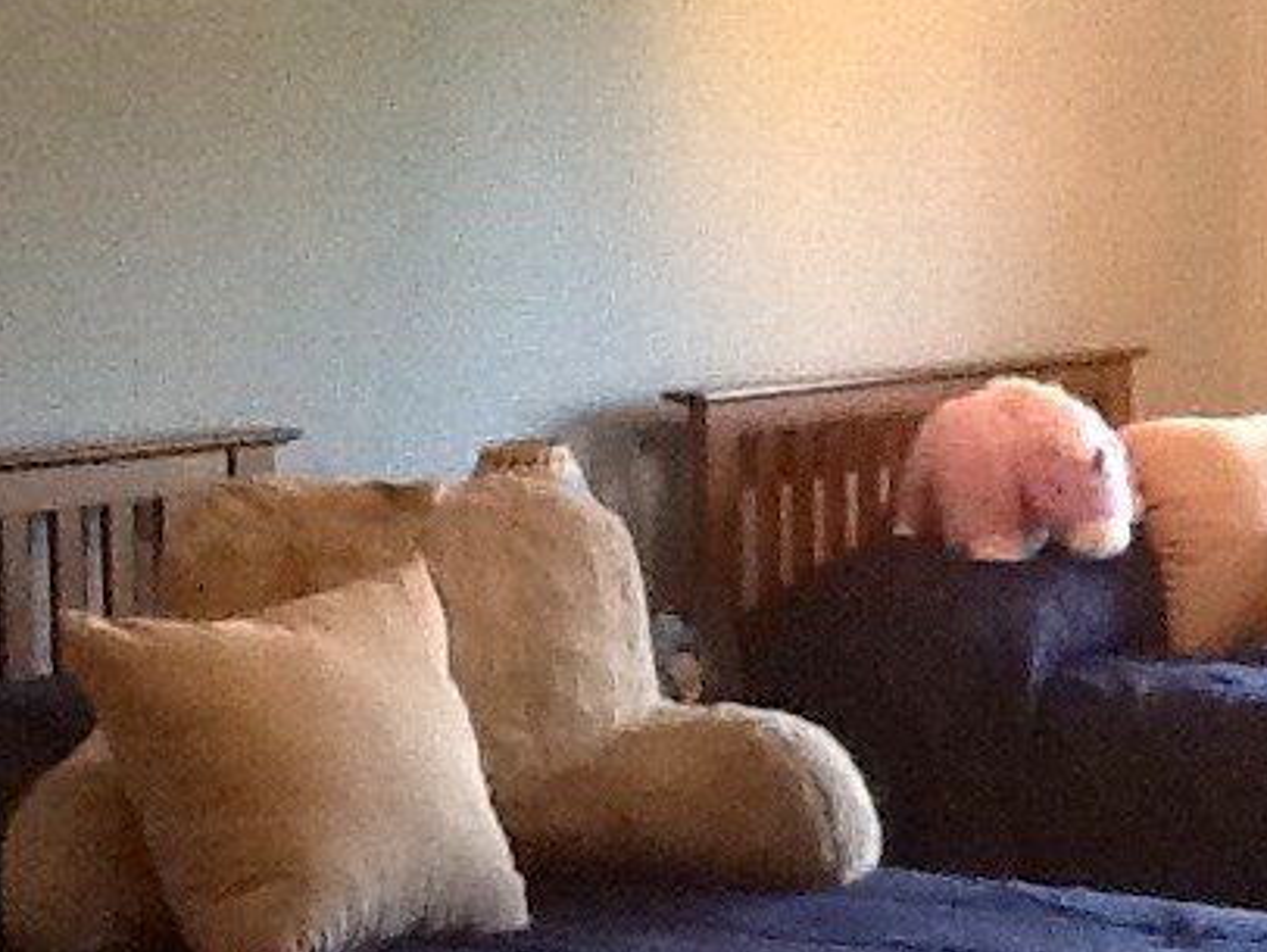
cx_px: 1245
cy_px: 559
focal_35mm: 104
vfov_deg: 14.2
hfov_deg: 18.4
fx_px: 3809
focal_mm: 2.03
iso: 320
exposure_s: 1/30
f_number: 2.4
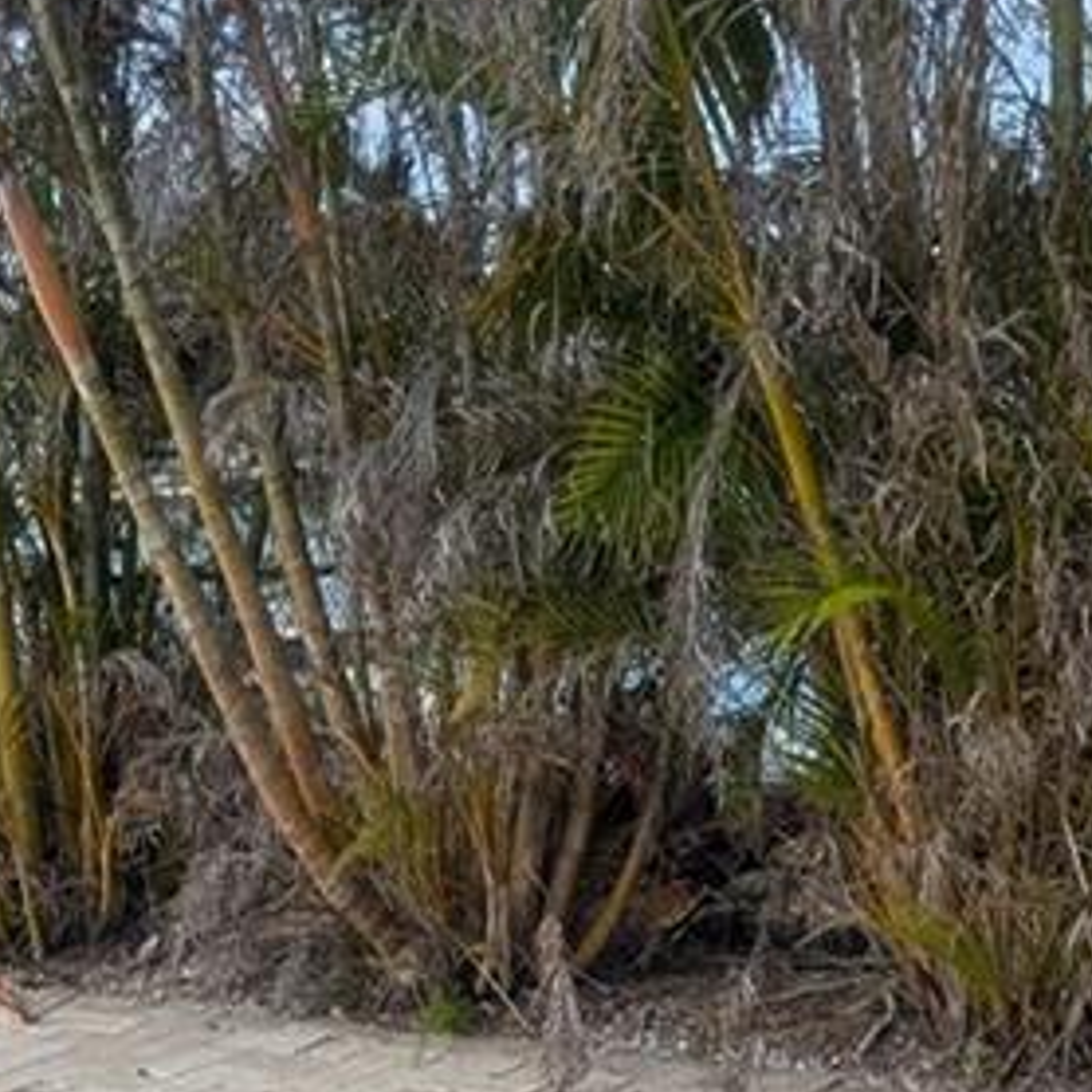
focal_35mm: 61
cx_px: 314
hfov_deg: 27.9
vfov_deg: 24.6
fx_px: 2177
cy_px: 1414
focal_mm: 2.02
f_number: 1.7
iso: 51
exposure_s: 1/2342
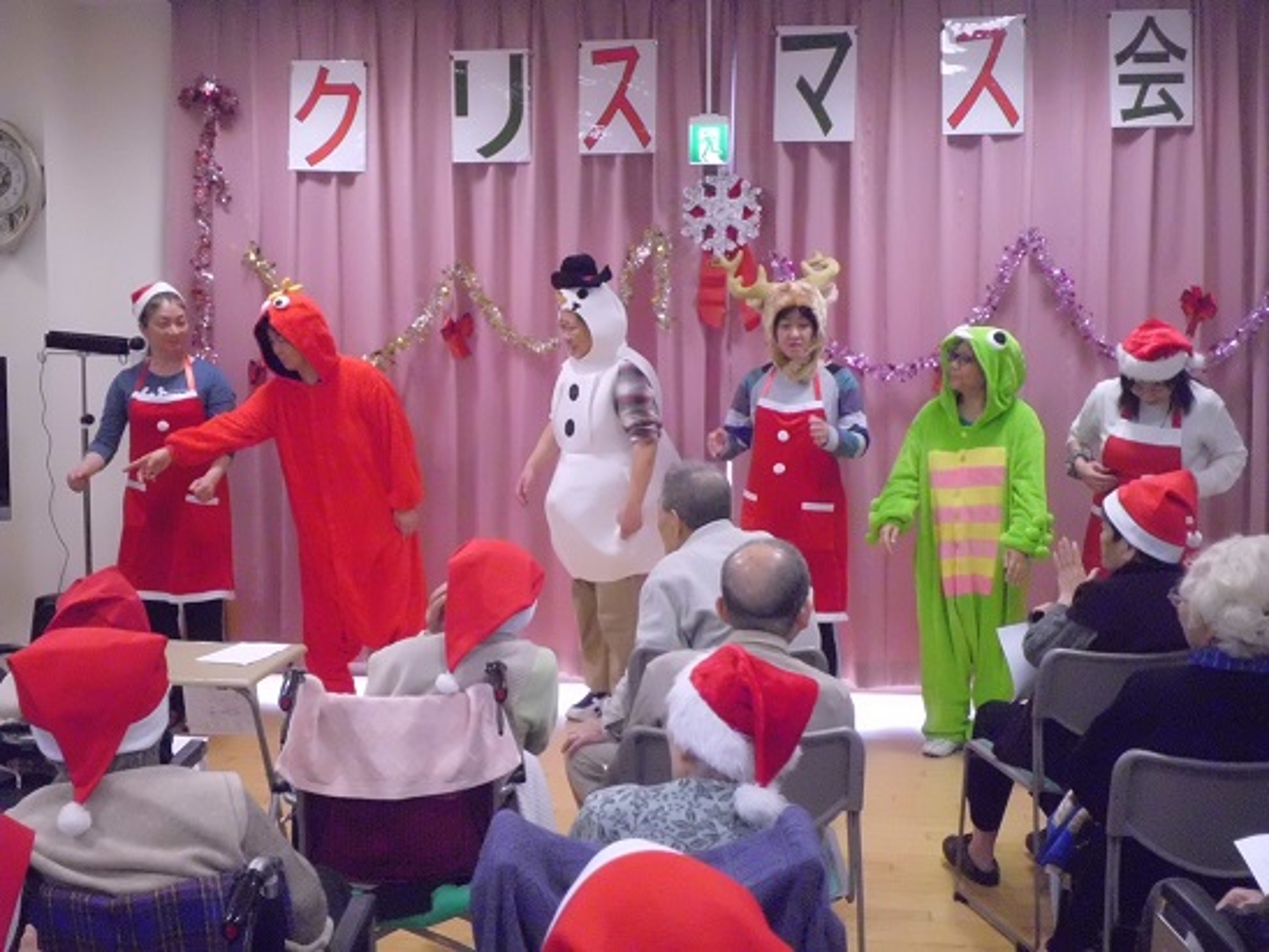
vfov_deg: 30.9
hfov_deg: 40.4
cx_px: 634
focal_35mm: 47
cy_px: 476
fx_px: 1723
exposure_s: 1/100
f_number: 3.4
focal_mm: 8.3
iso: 800
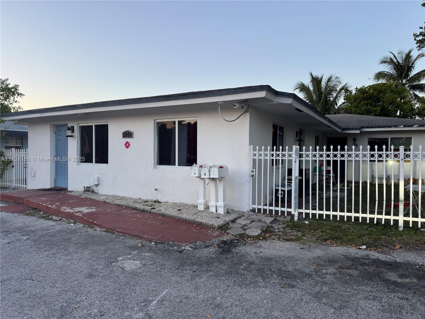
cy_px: 160
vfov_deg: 56.8
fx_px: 295
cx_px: 212
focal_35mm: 24
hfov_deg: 71.6
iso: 64
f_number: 1.78
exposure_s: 1/121
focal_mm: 6.76
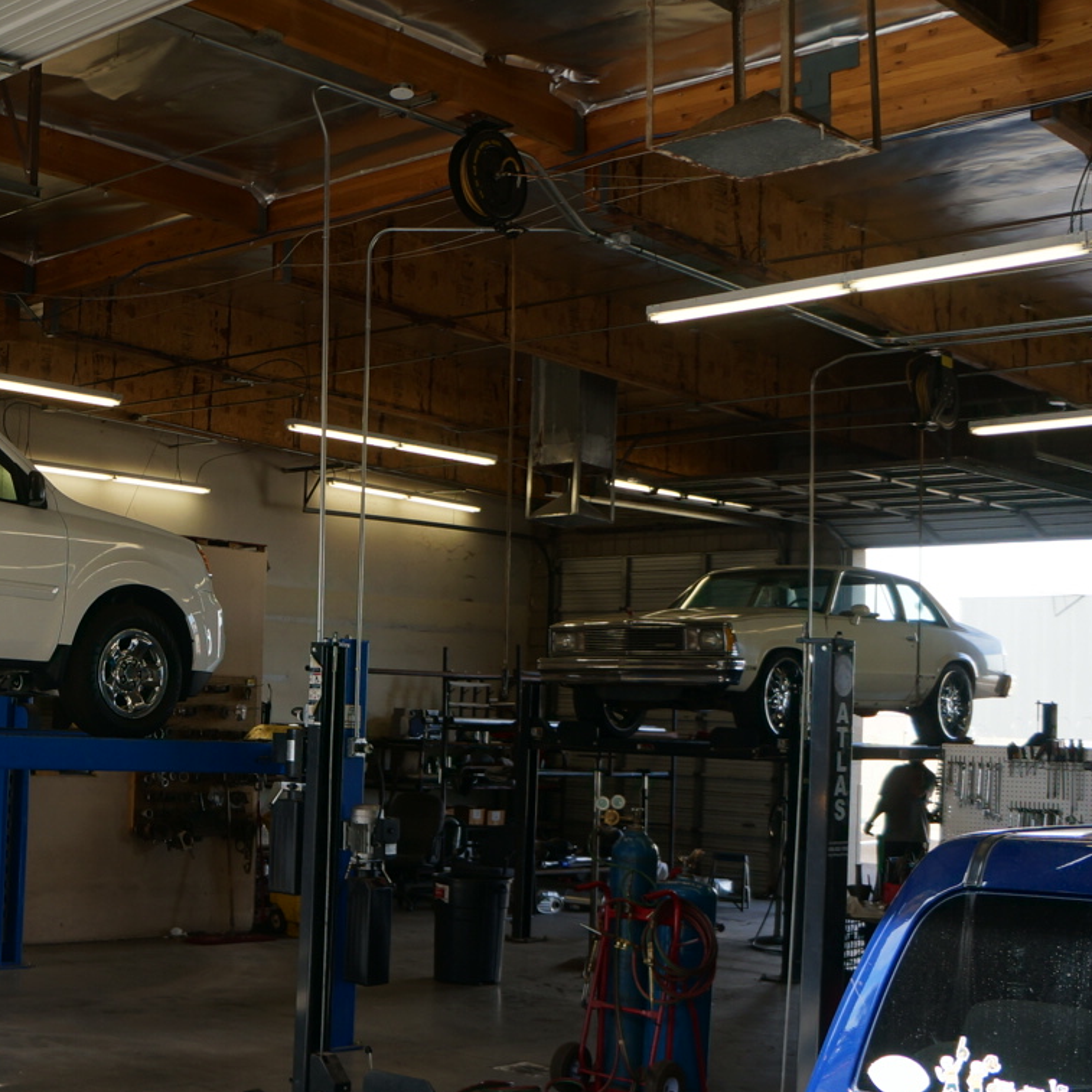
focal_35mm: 49
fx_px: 1749
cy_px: 612
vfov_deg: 34.6
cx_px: 85
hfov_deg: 32.7
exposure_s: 1/160
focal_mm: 18
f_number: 4
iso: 160
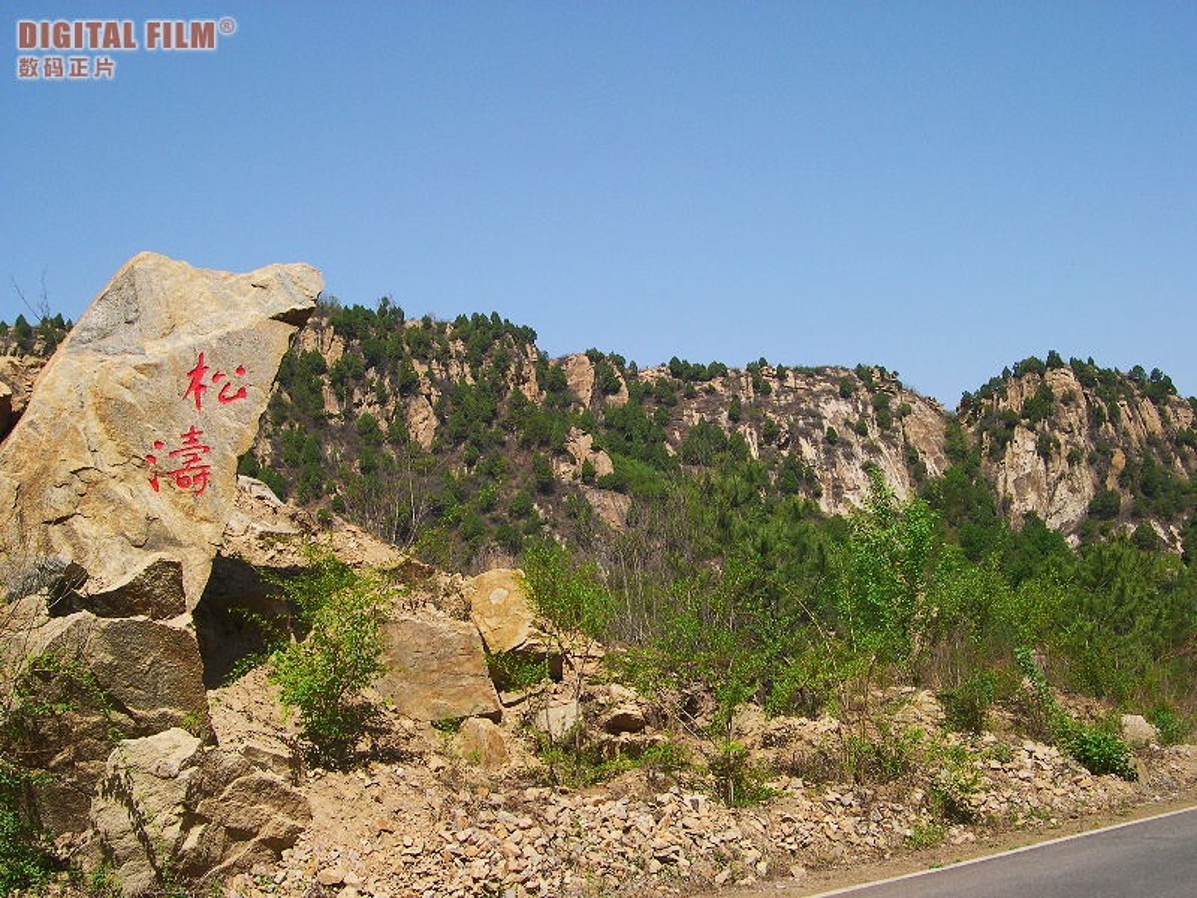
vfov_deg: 37.7
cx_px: 598
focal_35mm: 38
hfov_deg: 49.0
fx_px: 1314
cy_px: 449
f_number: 7.6
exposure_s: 1/197
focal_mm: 8
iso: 100
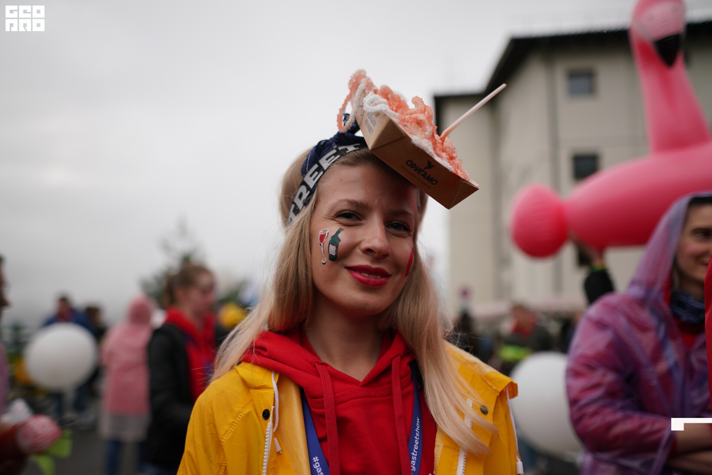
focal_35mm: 24
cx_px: 356
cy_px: 238
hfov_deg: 73.7
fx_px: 475
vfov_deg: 53.2
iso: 500
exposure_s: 1/2500
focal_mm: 24
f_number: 1.4
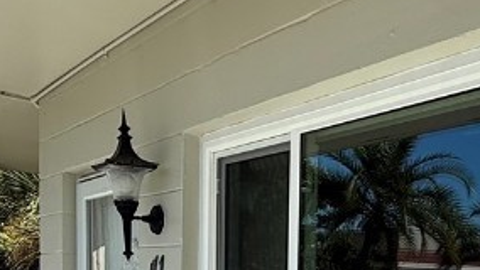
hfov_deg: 36.2
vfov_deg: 20.3
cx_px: 401
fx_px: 700
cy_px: 332
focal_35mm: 55
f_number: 2.2
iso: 80
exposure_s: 1/1656
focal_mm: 2.22
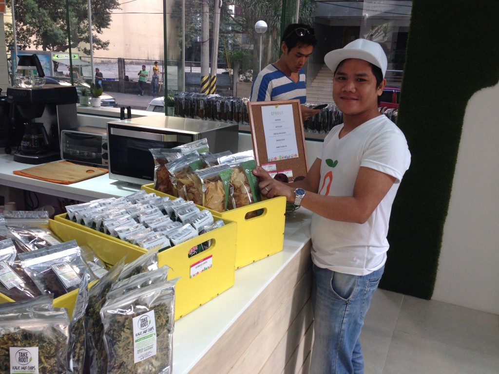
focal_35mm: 33
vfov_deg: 42.9
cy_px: 187
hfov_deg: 55.4
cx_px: 250
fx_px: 476
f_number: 2.4
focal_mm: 4.12
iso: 80
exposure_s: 1/120
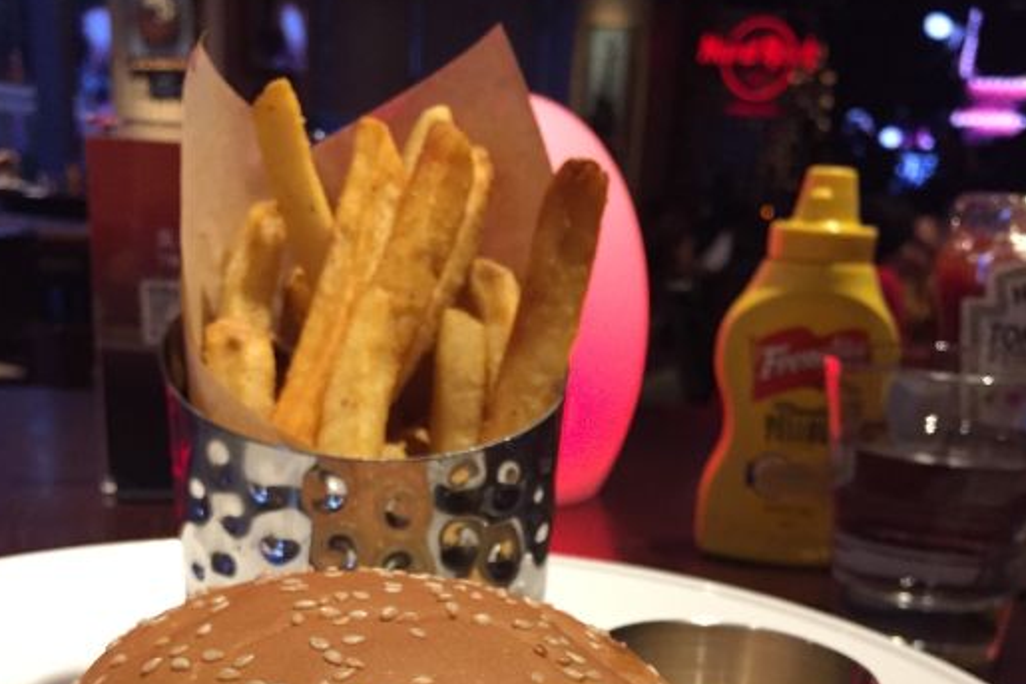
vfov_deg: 30.5
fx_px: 1168
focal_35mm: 41
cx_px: 513
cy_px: 670
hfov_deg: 47.4
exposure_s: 1/33
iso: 250
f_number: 2.2
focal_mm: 4.15
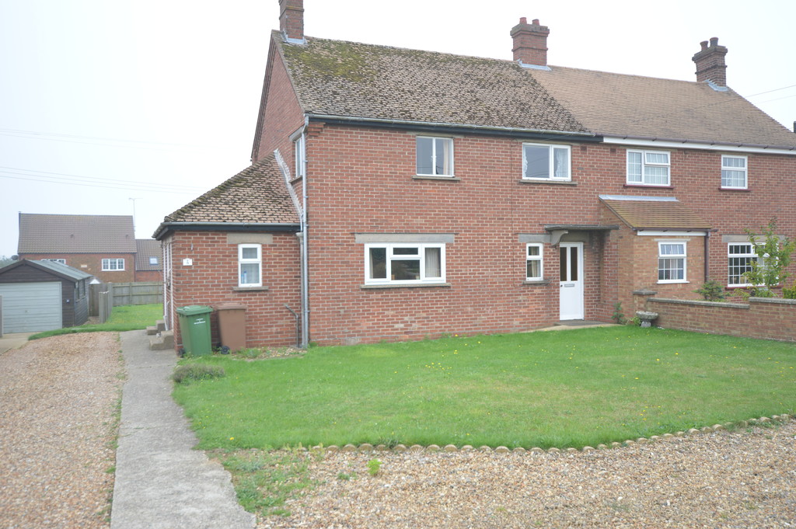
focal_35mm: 30
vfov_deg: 43.5
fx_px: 663
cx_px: 398
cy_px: 264
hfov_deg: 62.0
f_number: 5.6
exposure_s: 1/80
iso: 100
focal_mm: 20
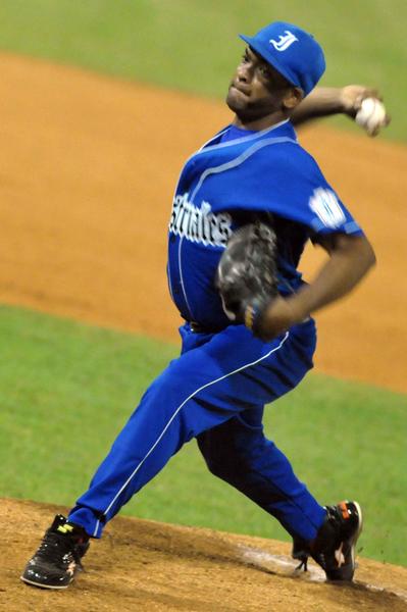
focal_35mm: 450
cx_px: 204
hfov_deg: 3.0
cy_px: 306
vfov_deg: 4.6
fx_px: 7644
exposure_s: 1/200
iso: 2000
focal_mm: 300
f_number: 3.5
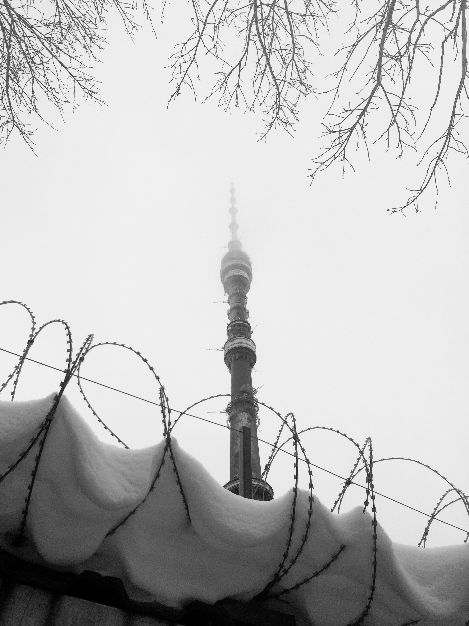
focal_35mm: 29
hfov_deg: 48.2
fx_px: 524
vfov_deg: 61.7
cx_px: 234
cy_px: 313
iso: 32
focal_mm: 4.15
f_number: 2.2
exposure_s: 1/1953
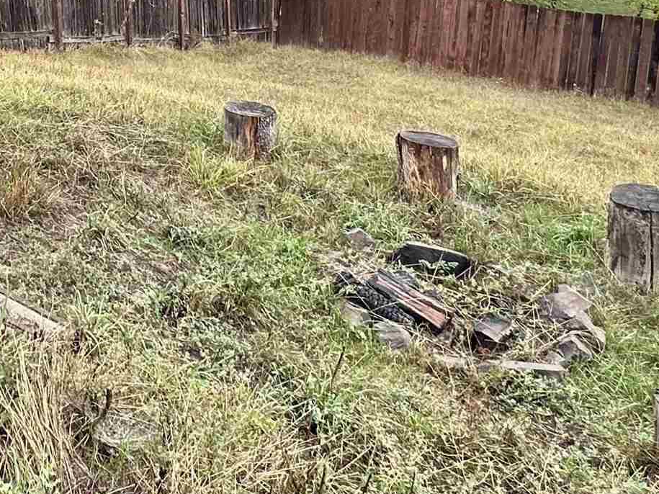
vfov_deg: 27.7
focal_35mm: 47
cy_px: -73
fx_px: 895
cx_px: -121
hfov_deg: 33.4
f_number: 2.2
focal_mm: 2.22
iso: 40
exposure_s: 1/139
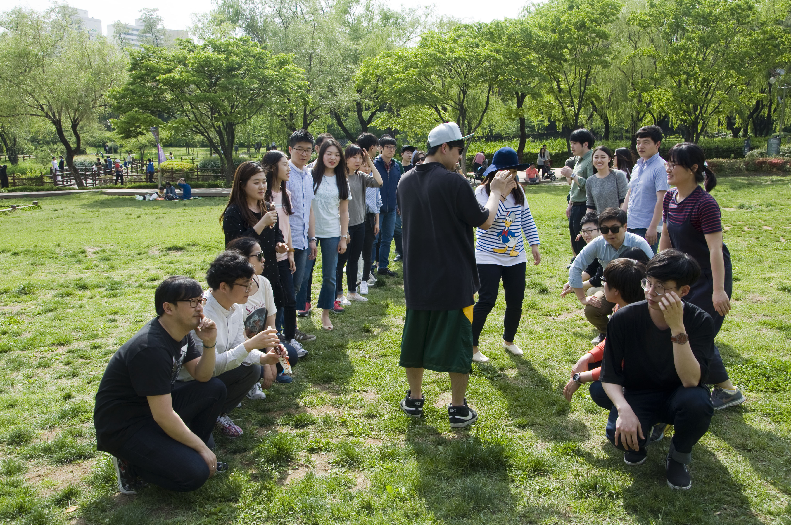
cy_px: 262
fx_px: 724
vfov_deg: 39.9
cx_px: 396
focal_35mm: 33
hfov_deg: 57.3
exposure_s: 1/250
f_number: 8
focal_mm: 22
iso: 200
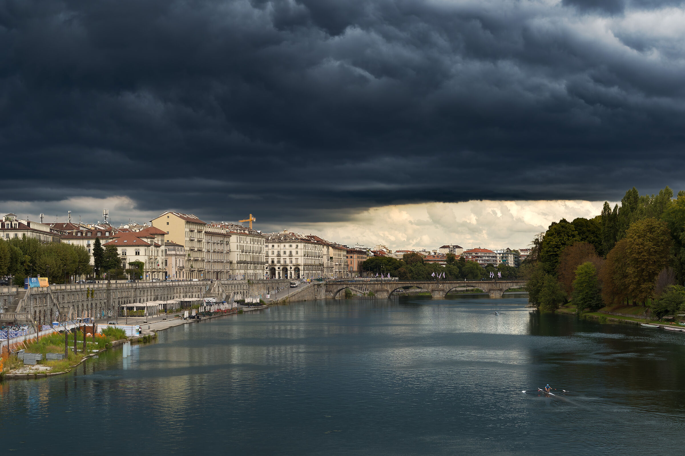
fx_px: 1331
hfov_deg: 28.9
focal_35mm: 70
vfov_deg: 19.4
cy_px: 228
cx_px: 342
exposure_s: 1/640
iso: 280
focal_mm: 70
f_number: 7.1
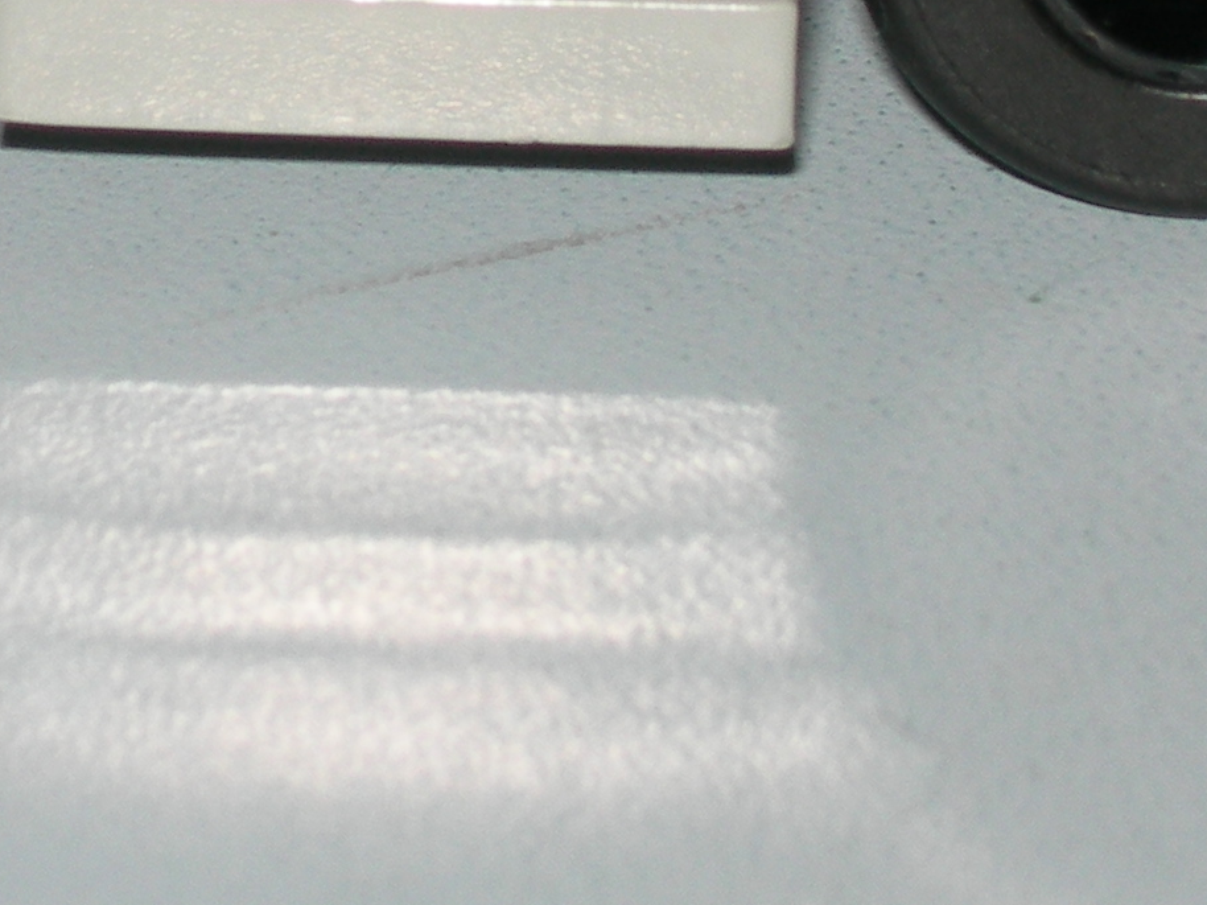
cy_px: -523
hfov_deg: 5.2
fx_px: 13246
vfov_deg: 3.9
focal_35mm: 380
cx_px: 265
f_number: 8.2
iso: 50
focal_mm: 23.4
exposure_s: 1/60.1
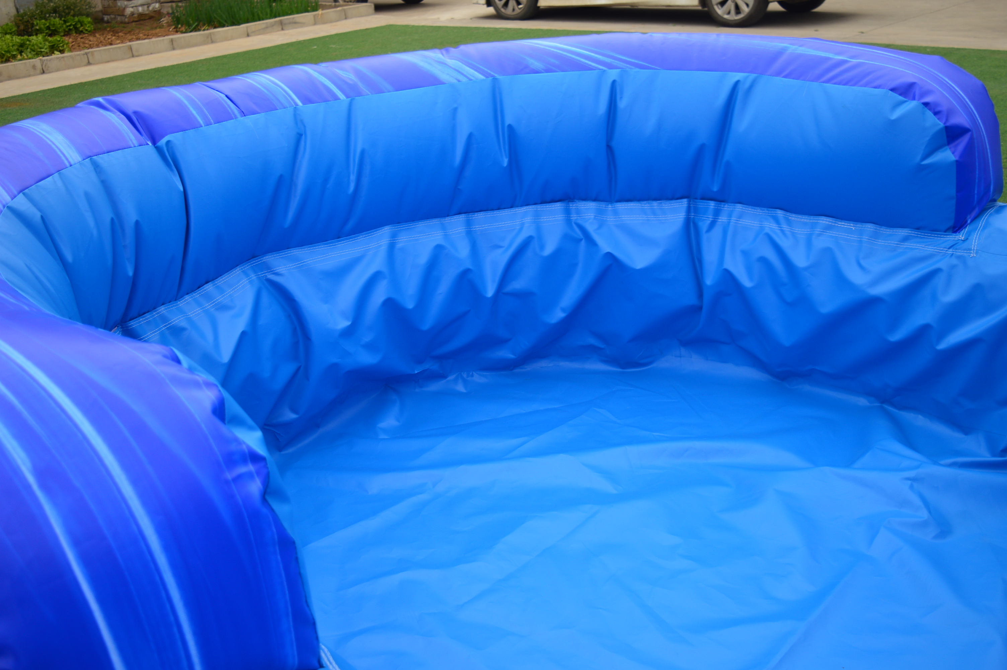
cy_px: 335
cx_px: 504
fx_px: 1090
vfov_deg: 34.1
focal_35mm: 39
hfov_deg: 49.6
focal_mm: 26
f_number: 4.5
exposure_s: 1/80
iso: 100
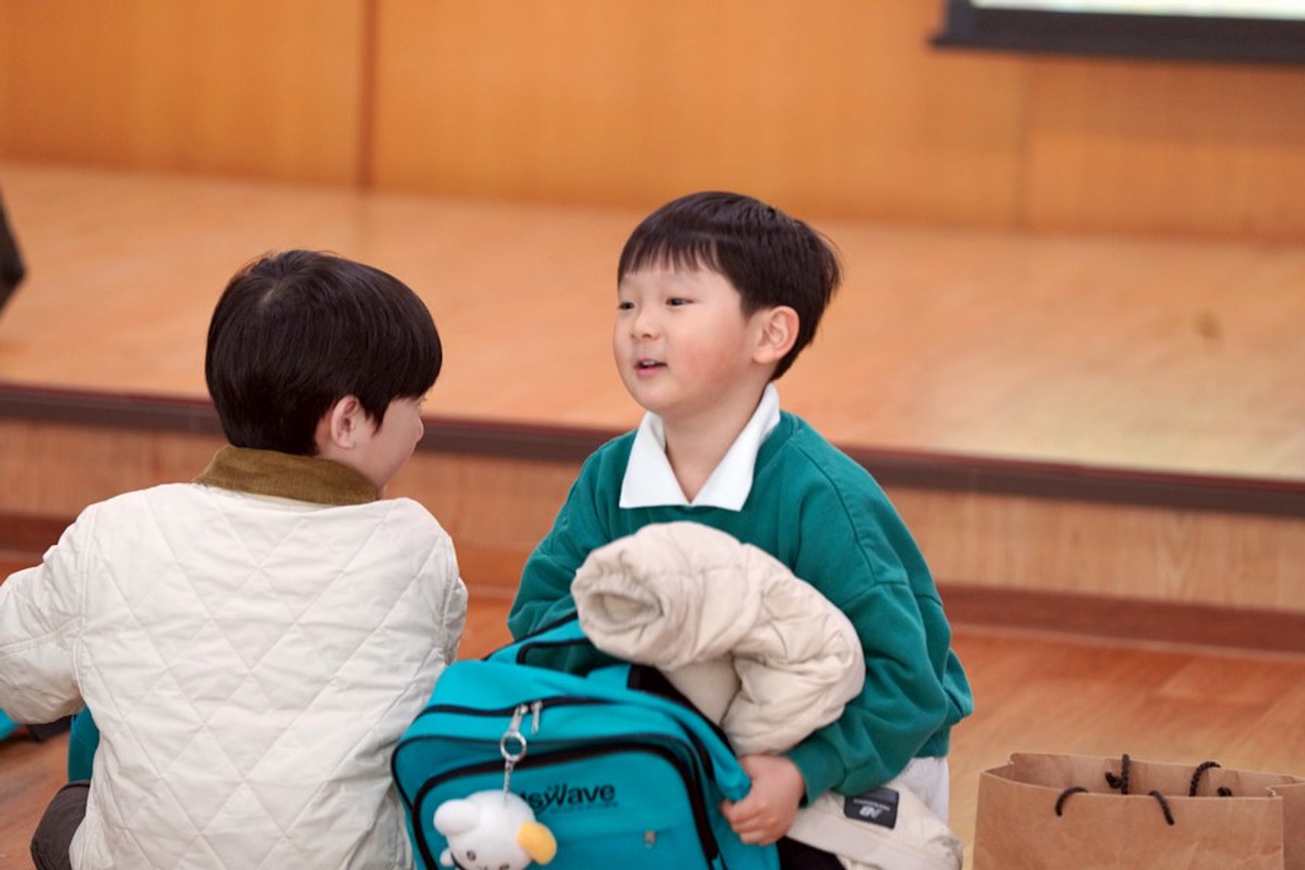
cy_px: 435
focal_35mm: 200
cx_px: 652
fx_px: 7249
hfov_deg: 10.3
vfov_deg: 6.9
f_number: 4
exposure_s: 1/250
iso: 2000
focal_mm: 200
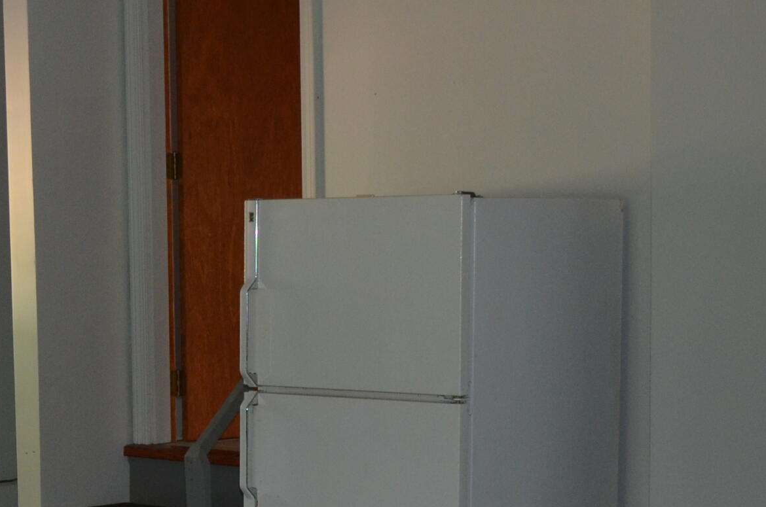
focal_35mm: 100
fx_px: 2123
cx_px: -116
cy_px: 462
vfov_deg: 13.5
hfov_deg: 19.4
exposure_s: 1/60
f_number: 4.2
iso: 720
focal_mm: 26
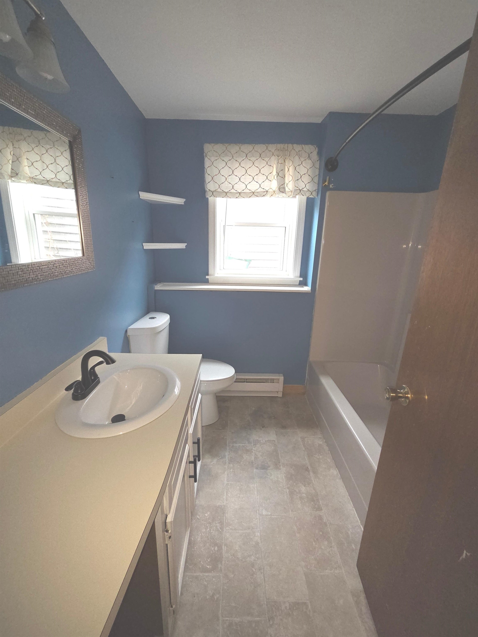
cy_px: 318
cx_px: 239
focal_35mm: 13
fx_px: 239
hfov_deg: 89.9
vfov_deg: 106.2
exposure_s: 1/60
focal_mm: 2.2
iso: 160
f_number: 2.2
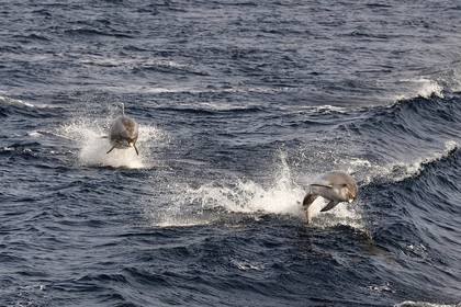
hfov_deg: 10.3
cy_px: 154
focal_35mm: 200
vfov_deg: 6.9
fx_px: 2561
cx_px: 230
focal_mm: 200
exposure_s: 1/1000
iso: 200
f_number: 7.1
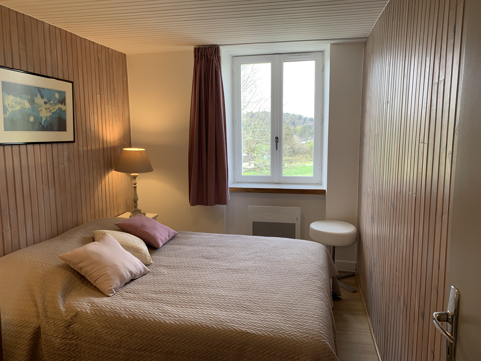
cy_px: 180
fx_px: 361
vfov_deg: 53.1
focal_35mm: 26
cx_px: 240
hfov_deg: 67.3
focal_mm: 4.25
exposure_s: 1/121
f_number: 1.8
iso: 64
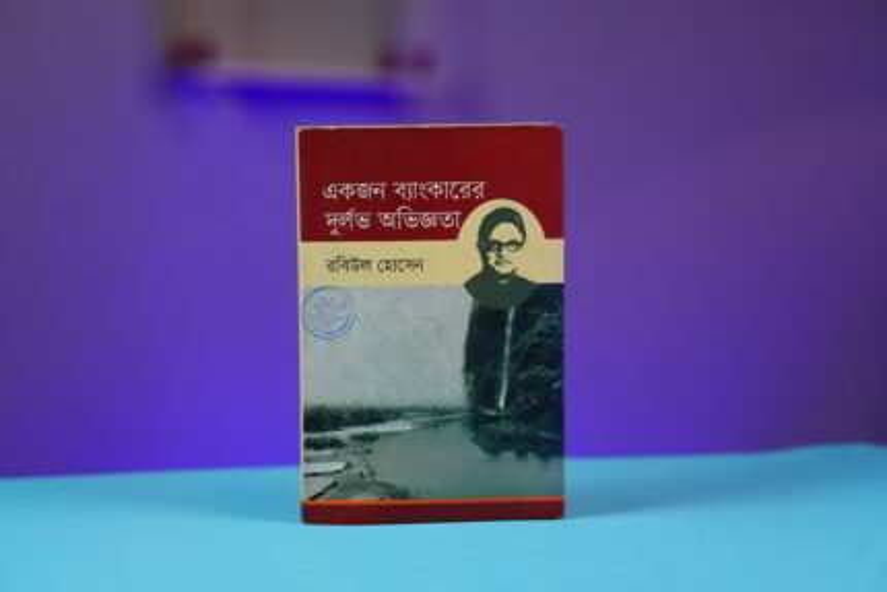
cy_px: 296
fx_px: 2095
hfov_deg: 23.9
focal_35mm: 85
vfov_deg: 16.1
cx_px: 444
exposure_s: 1/100
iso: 200
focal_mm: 85
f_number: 2.8
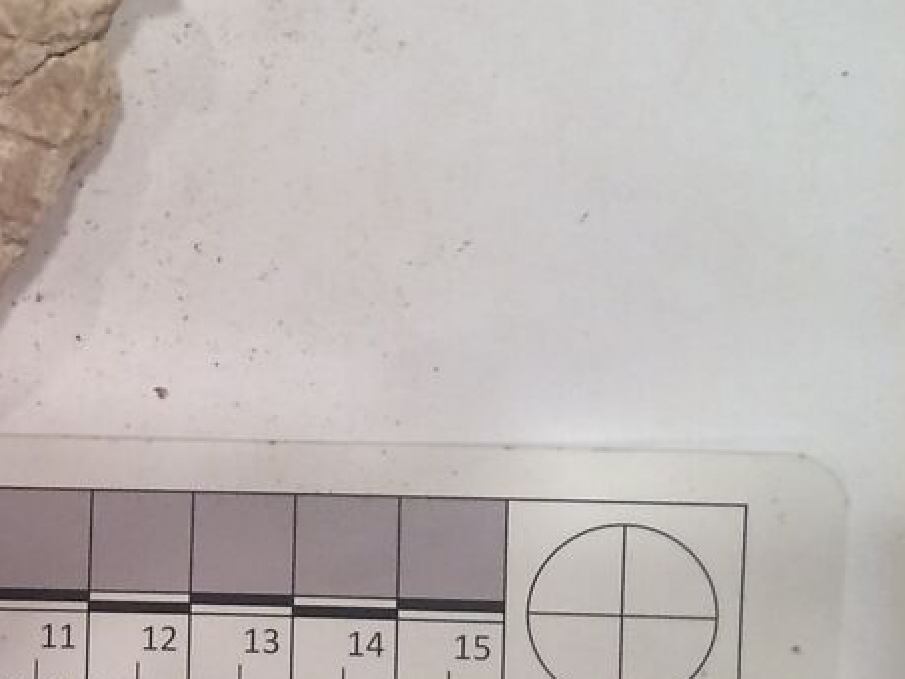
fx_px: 2013
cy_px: 451
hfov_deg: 22.5
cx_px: -292
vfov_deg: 19.1
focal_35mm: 77
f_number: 2.2
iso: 40
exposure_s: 1/30
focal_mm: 4.15
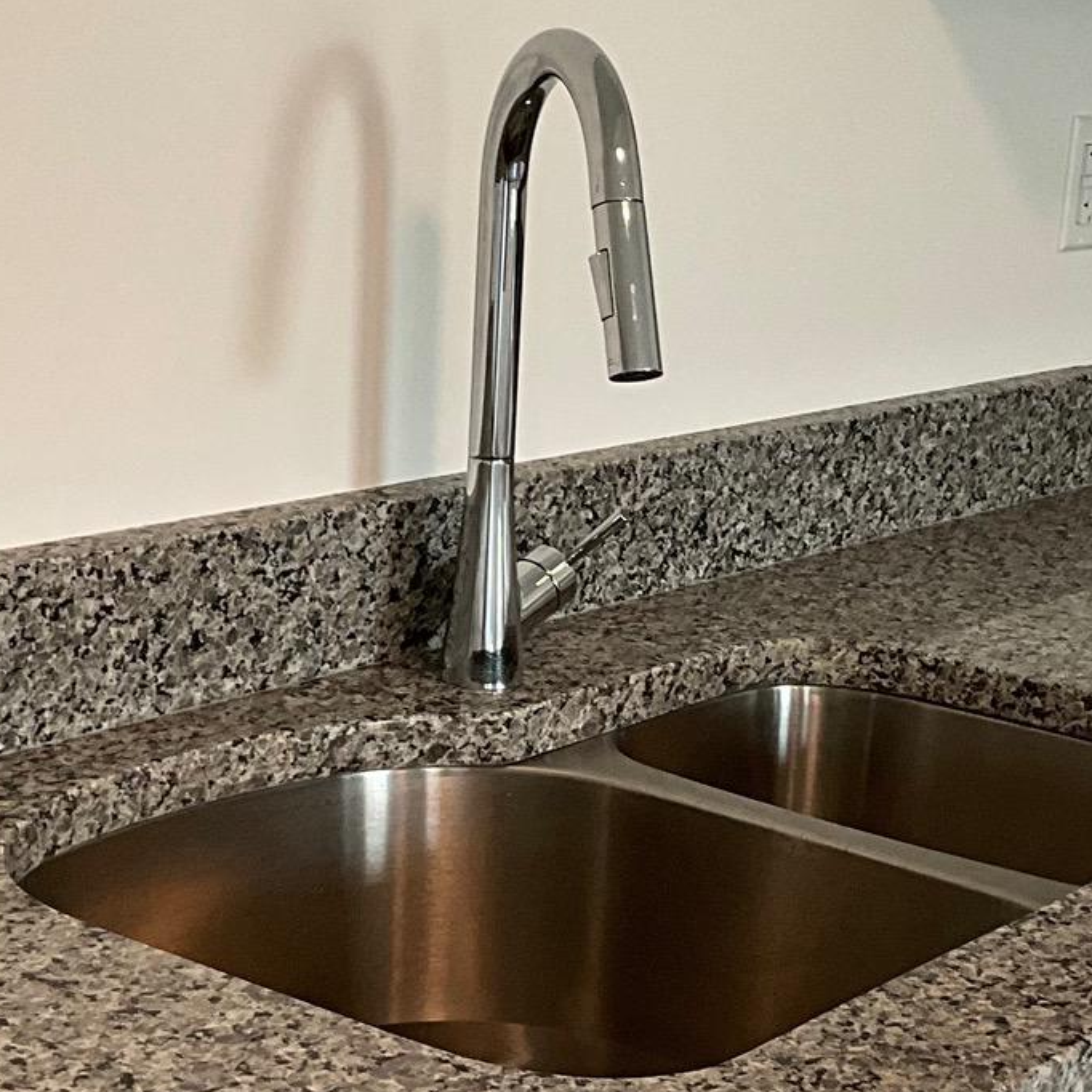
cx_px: 697
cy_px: 767
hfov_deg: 22.4
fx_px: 2748
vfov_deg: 22.3
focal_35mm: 77
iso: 64
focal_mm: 3
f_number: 1.8
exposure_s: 1/77
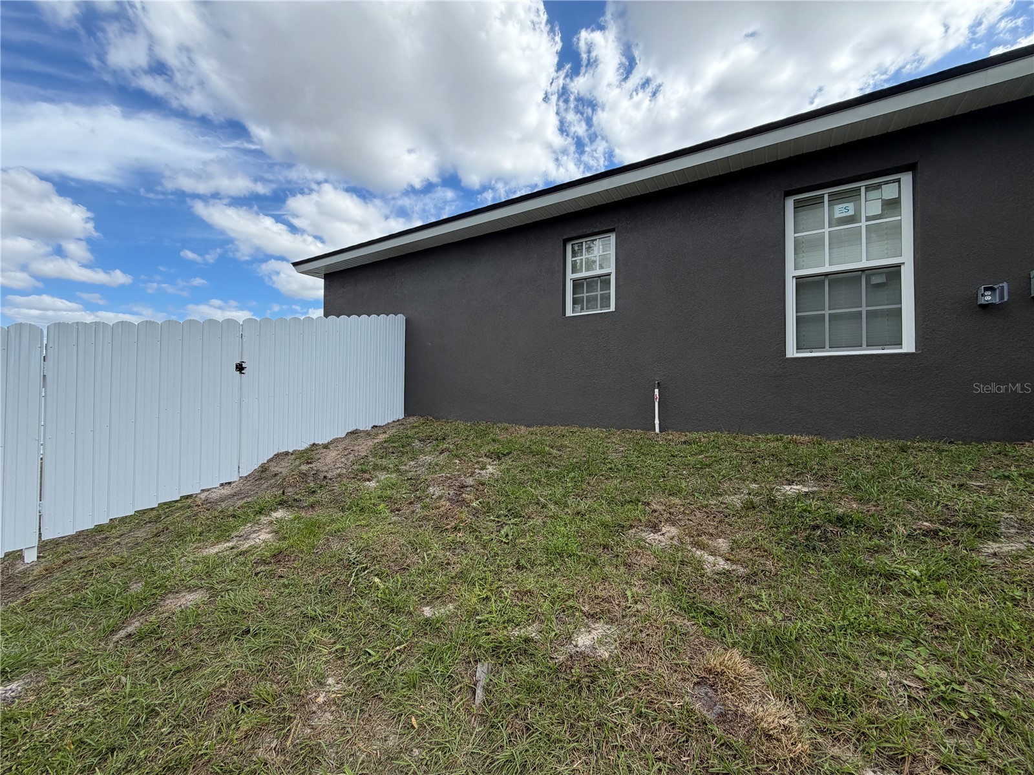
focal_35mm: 14
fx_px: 418
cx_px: 517
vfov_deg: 85.7
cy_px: 388
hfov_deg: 102.1
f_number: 2.2
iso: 25
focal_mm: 2.22
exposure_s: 1/770
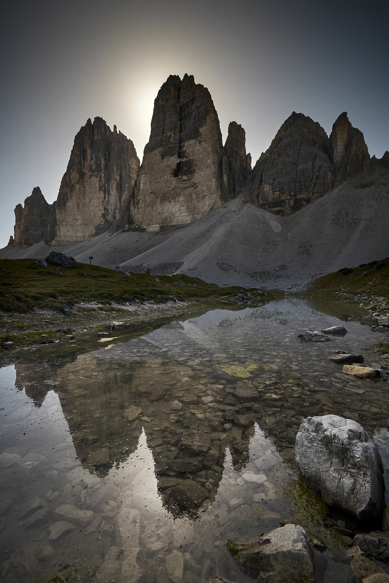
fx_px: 243
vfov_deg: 100.4
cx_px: 194
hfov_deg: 77.3
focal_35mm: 15
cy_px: 292
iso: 400
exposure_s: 1/350
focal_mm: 10
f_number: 8
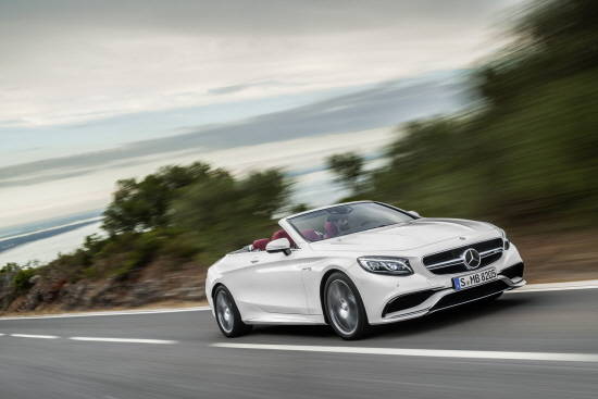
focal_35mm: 48
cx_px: 299
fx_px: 797
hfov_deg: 41.1
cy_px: 200
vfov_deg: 28.1
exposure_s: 4
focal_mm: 48
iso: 100
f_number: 18
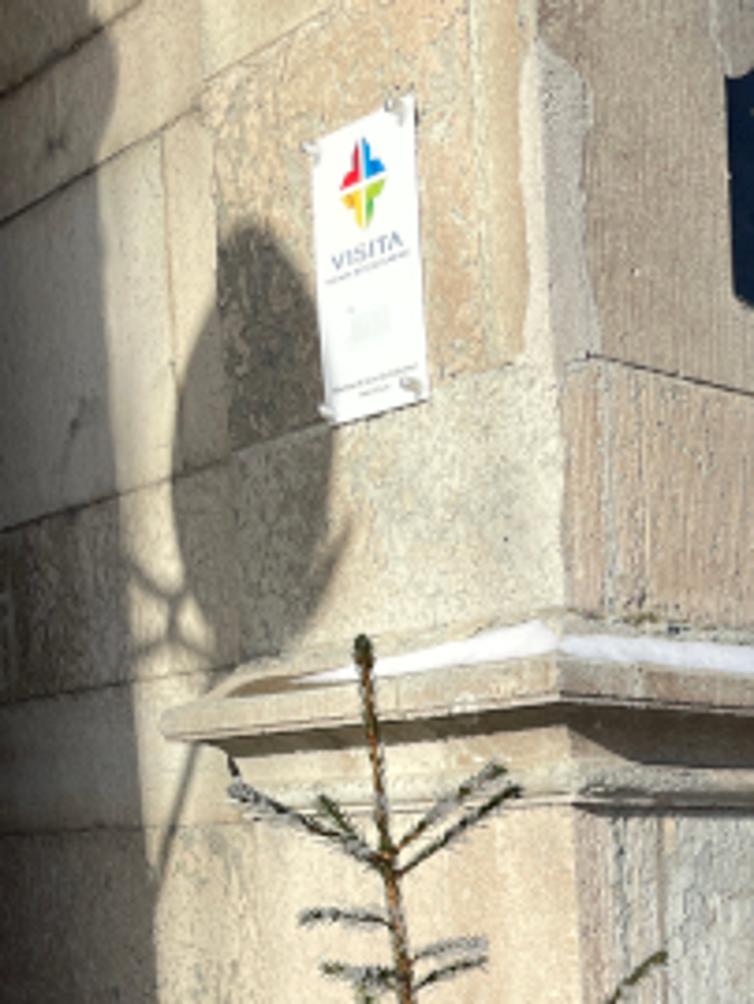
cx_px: 937
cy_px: 1179
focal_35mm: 65
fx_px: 1886
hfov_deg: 20.9
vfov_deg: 26.7
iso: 32
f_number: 1.6
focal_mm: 4.2
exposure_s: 1/1825
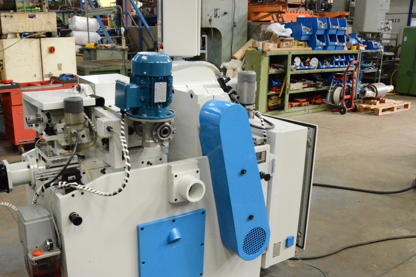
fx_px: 404
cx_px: 168
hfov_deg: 54.1
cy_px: 154
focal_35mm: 35
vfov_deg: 37.8
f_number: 6.3
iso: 6400
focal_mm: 18
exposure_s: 1/160
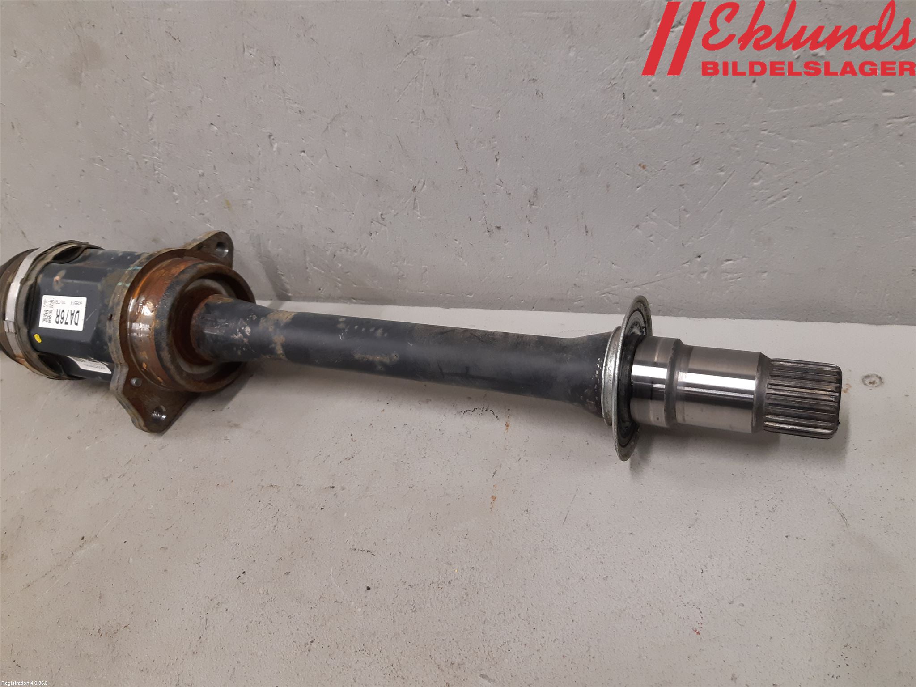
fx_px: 688
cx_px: 458
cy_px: 344
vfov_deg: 53.1
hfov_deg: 67.3
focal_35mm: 26
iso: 160
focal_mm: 3.93
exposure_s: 1/50
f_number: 1.7
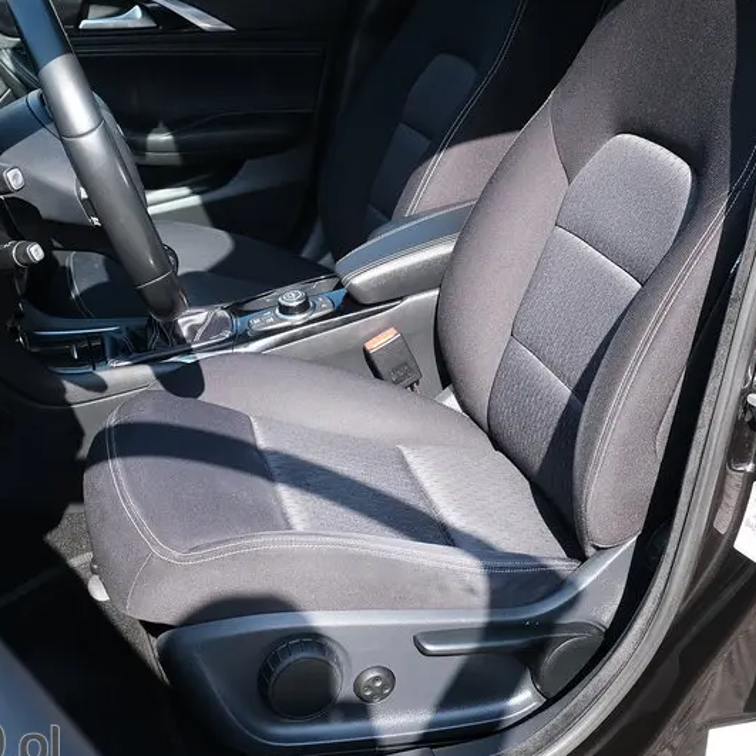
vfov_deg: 29.4
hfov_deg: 29.5
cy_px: 267
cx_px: 428
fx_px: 1433
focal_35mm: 58
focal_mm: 21.4
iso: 320
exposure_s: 1/200
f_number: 5
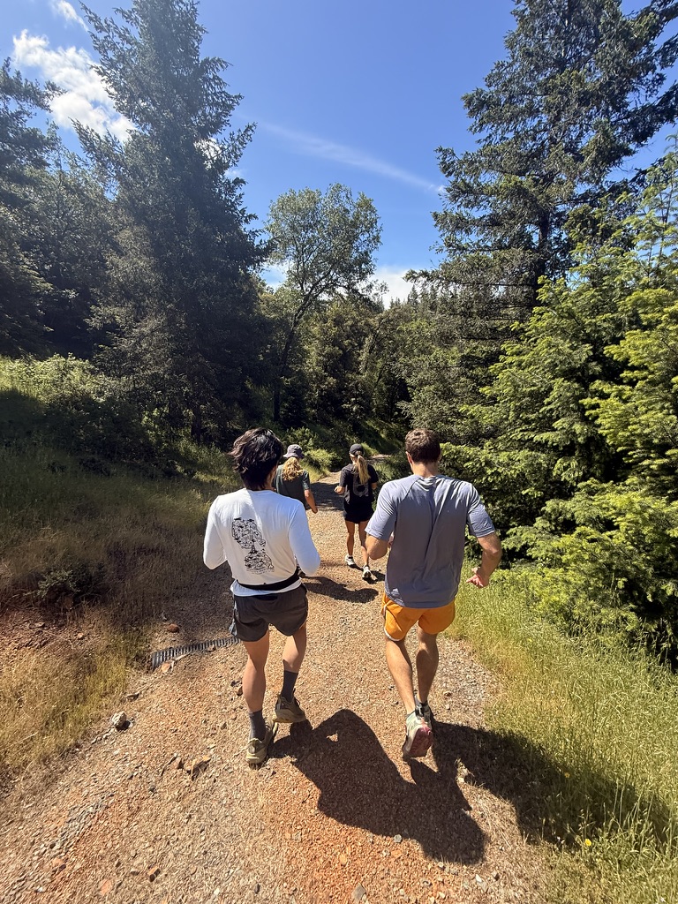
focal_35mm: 14
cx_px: 339
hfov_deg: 85.7
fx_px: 366
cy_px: 452
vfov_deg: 102.1
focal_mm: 2.22
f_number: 2.2
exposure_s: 1/770
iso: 50
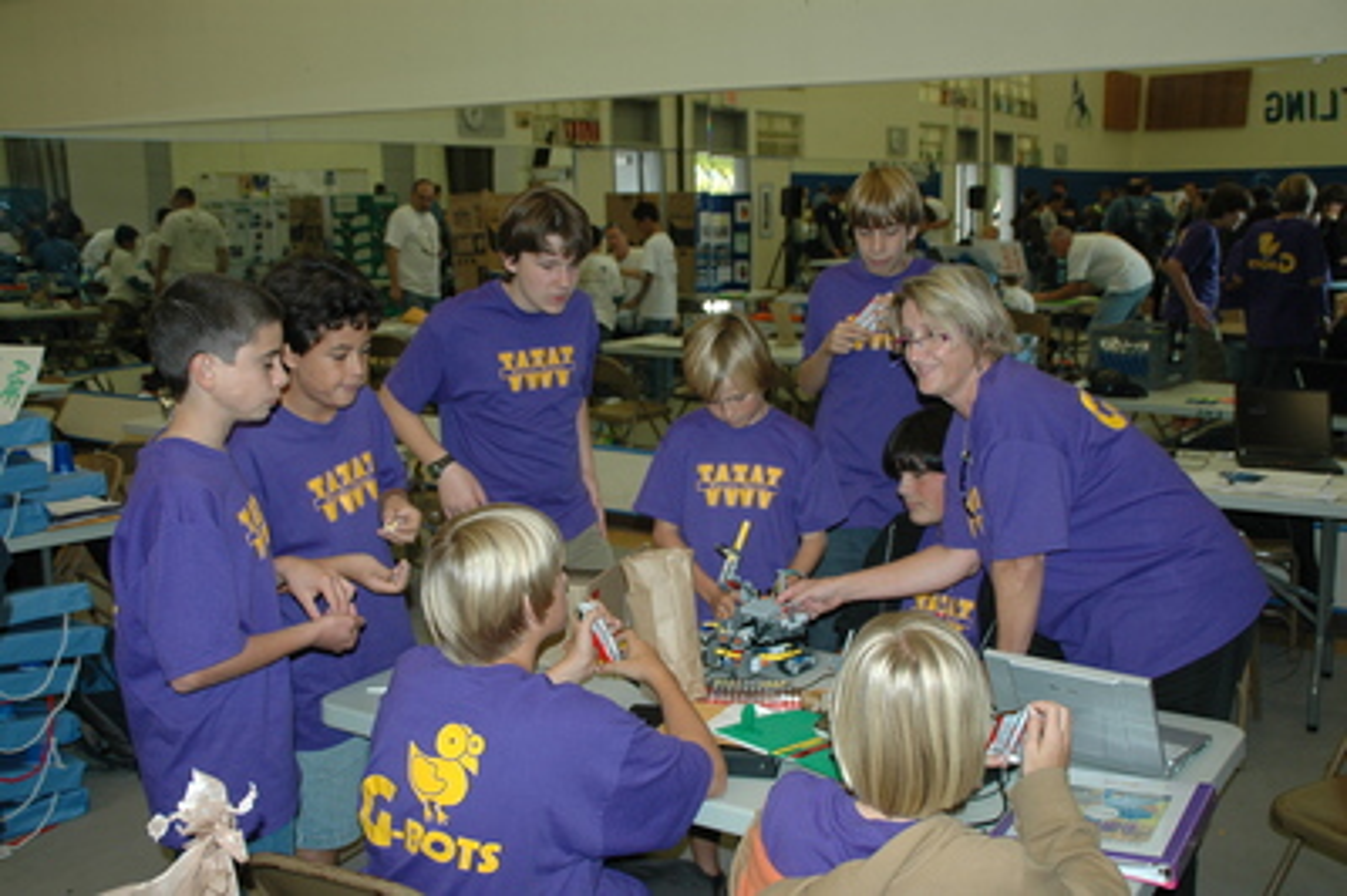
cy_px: 448
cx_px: 674
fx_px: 1402
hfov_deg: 51.3
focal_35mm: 38
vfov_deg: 35.4
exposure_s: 1/180
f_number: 4
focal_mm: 25
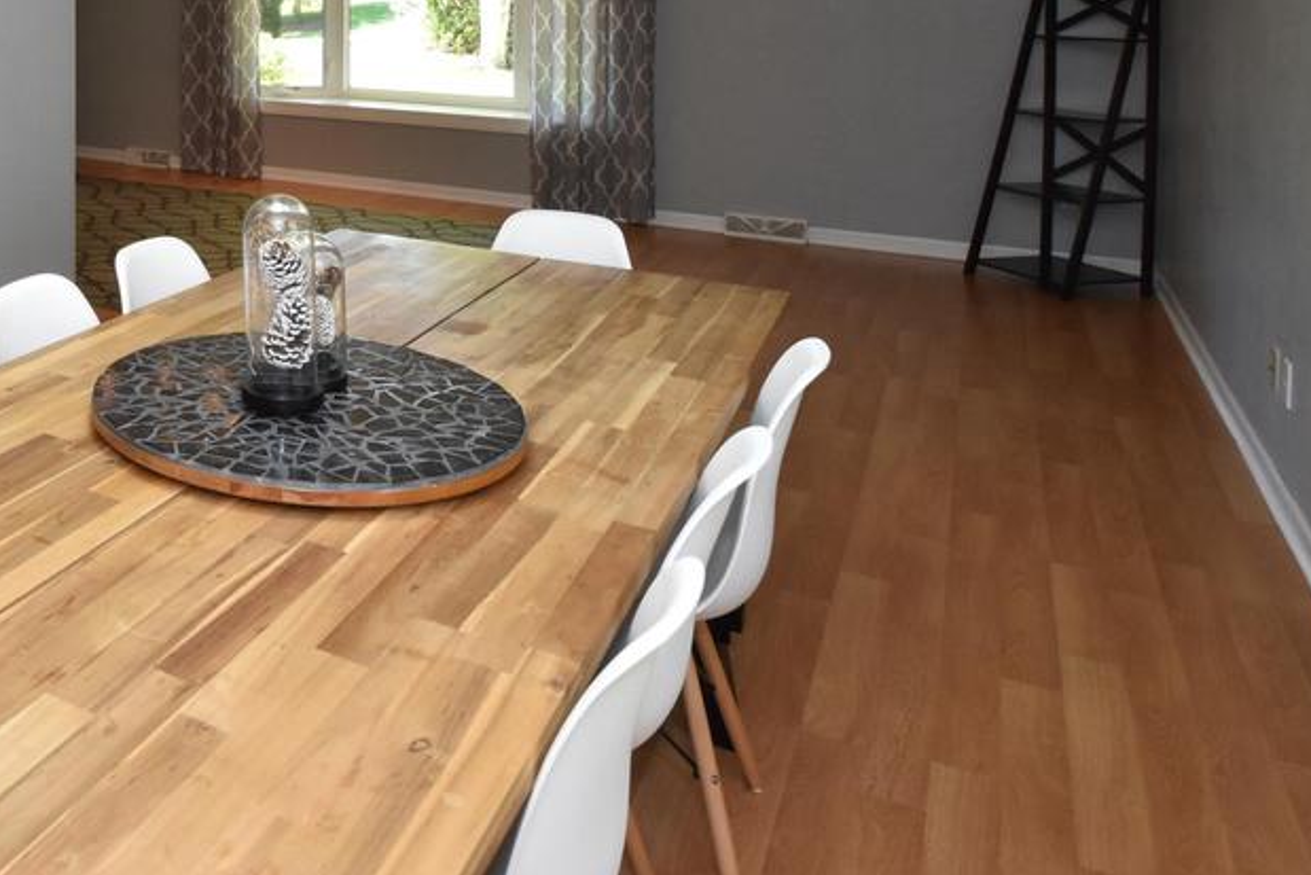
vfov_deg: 38.1
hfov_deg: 51.5
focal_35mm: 31
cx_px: 80
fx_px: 1129
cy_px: 19
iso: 800
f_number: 7.1
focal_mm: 10
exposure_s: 1/80
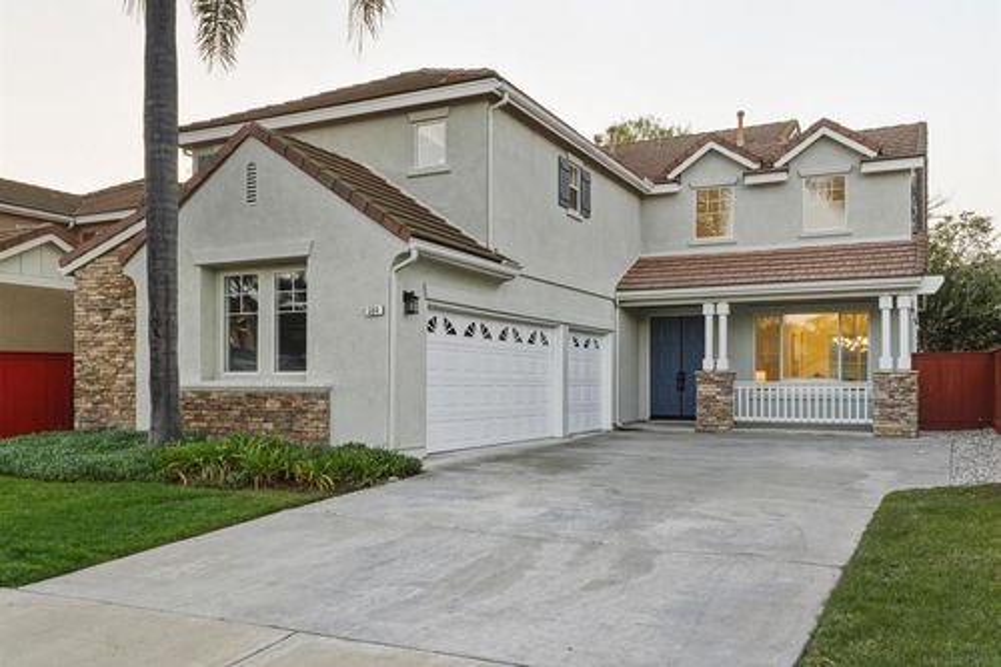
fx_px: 813
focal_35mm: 29
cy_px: 334
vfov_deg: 44.6
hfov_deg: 63.2
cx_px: 500
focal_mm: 19.5
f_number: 9
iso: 500
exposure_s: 1/1000
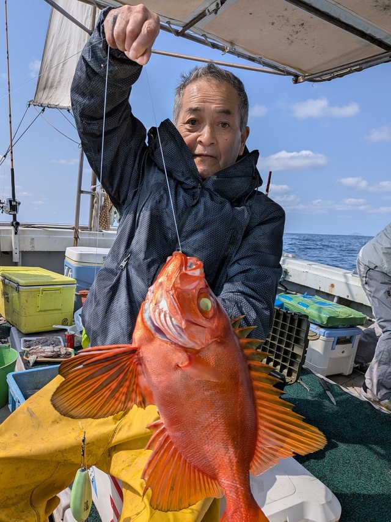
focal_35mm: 24
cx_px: 196
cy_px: 261
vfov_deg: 71.6
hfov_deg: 56.8
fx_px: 362
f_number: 1.7
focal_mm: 4.53
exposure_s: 1/1898
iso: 27
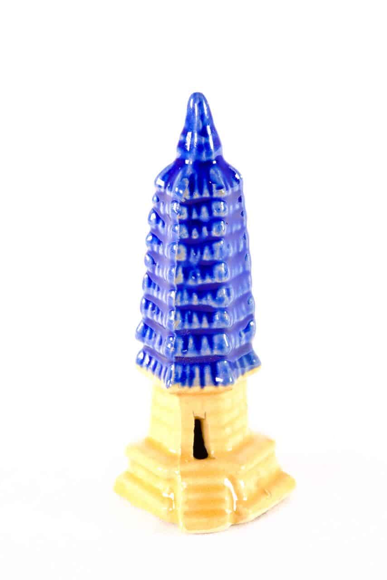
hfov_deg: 4.0
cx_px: 194
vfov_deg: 6.0
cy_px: 290
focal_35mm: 345
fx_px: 5560
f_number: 13
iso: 1000
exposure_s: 1/20
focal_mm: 230
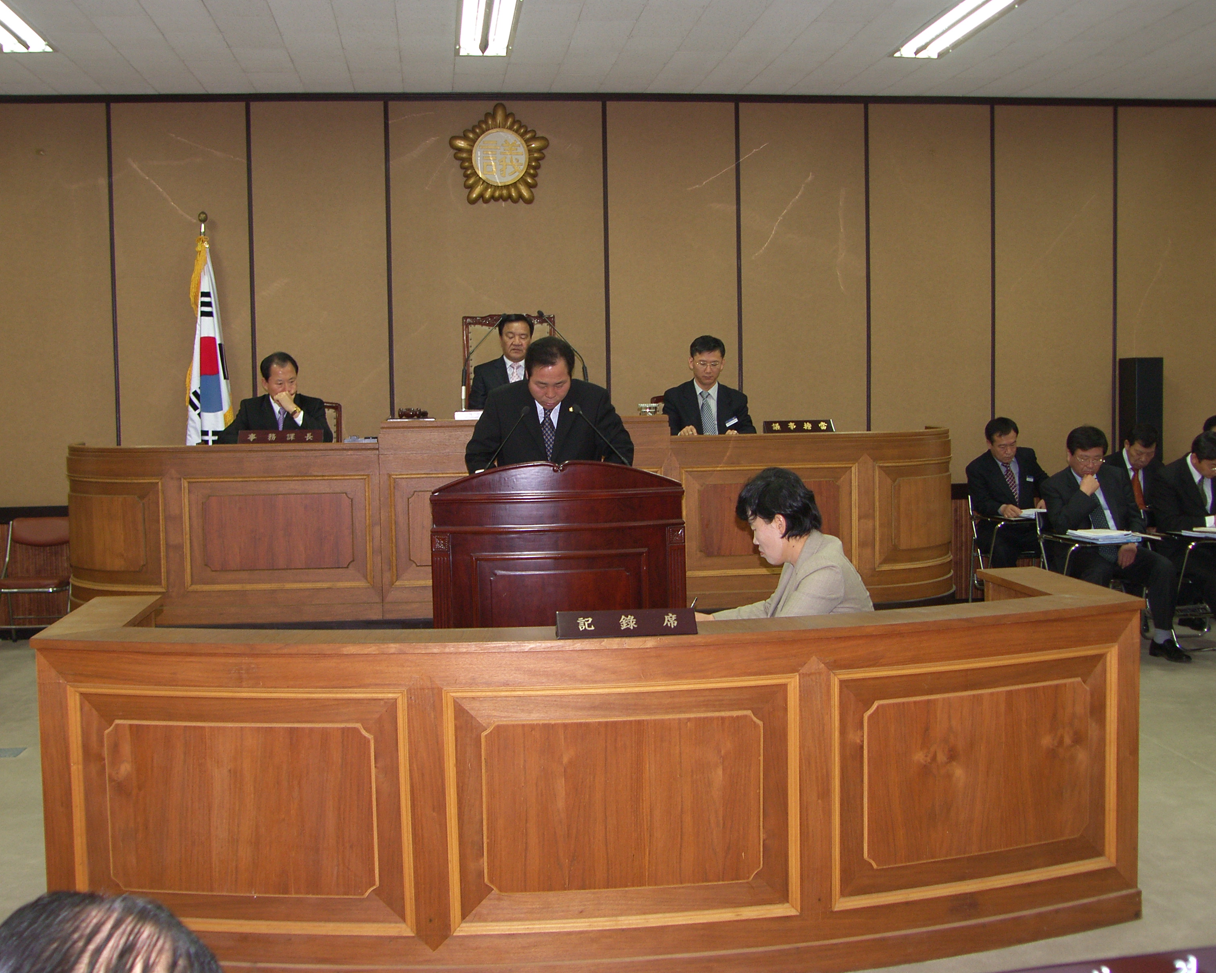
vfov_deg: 40.1
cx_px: 574
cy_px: 480
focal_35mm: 37
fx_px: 1332
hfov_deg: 49.1
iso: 100
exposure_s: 1/40
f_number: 2.5
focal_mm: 9
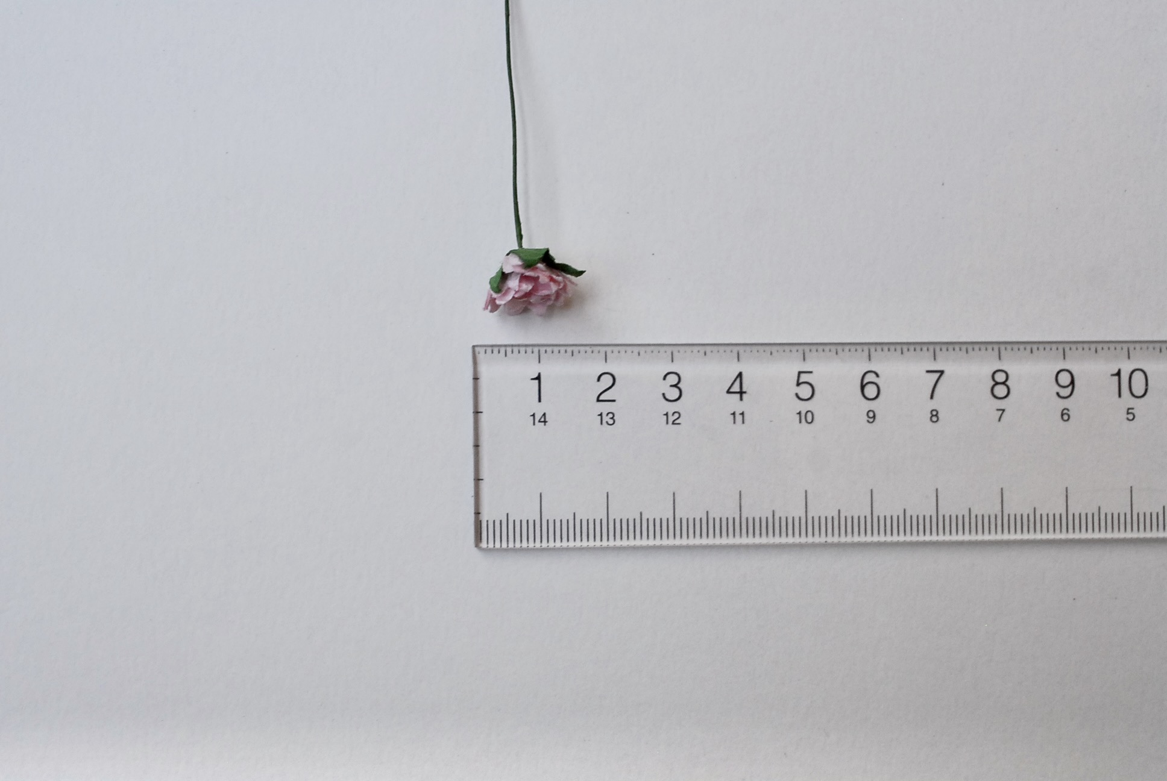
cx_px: 584
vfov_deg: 22.7
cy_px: 390
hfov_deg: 33.4
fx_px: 1947
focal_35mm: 60
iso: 640
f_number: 5.6
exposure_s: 1/80
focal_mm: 40
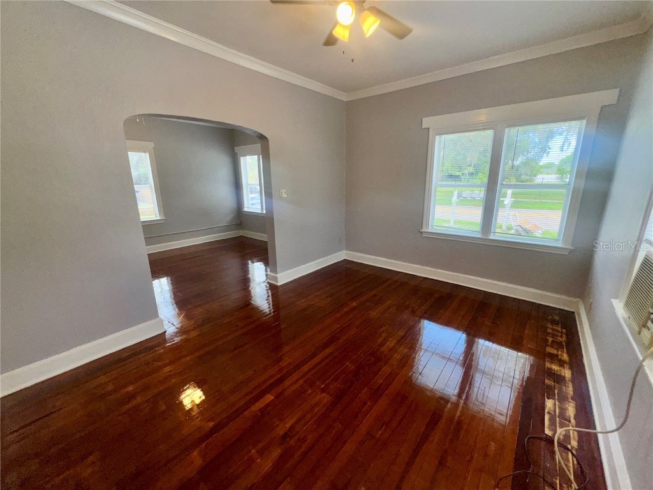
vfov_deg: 85.7
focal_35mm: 14
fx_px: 264
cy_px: 245
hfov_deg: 102.1
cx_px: 326
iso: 32
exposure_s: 1/191
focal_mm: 2.22
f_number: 2.2
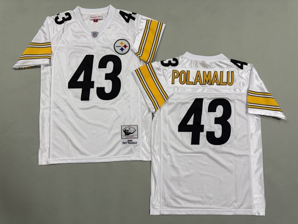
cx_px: 149
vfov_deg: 56.8
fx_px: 207
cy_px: 112
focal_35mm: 24
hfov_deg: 71.6
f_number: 1.78
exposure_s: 1/100
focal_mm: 6.76
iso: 160
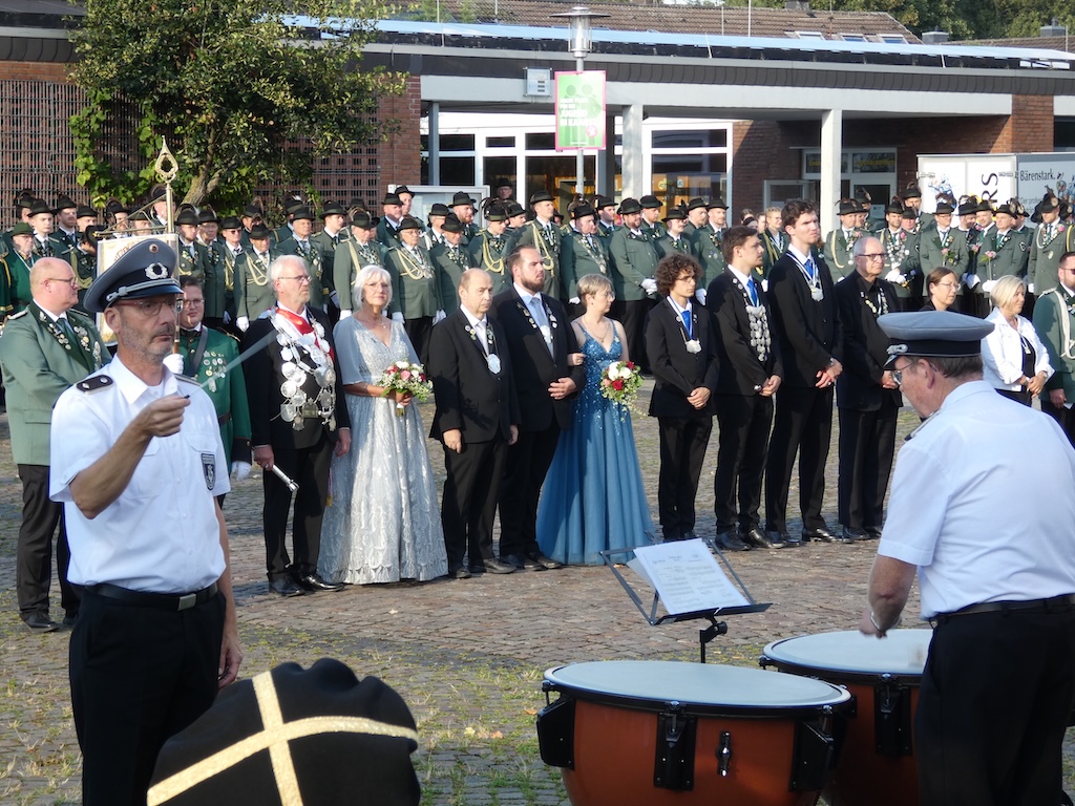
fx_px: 3416
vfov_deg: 13.5
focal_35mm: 110
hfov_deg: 17.9
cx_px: 538
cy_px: 403
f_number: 5
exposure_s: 1/100
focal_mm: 19.7
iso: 80
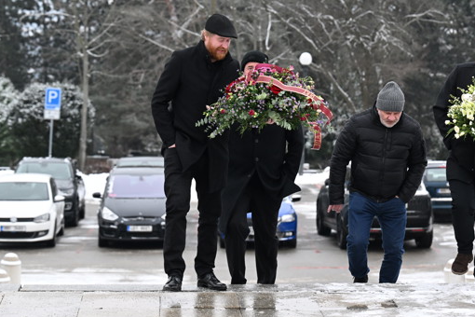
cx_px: 289
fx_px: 1715
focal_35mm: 130
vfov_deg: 10.5
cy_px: 117
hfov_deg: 15.8
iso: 2000
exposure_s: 1/320
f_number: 5
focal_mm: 96
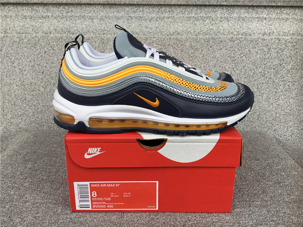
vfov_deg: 45.4
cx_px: 152
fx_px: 271
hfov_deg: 58.4
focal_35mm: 31
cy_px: 114
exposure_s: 1/100
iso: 25
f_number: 2.4
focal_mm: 3.3
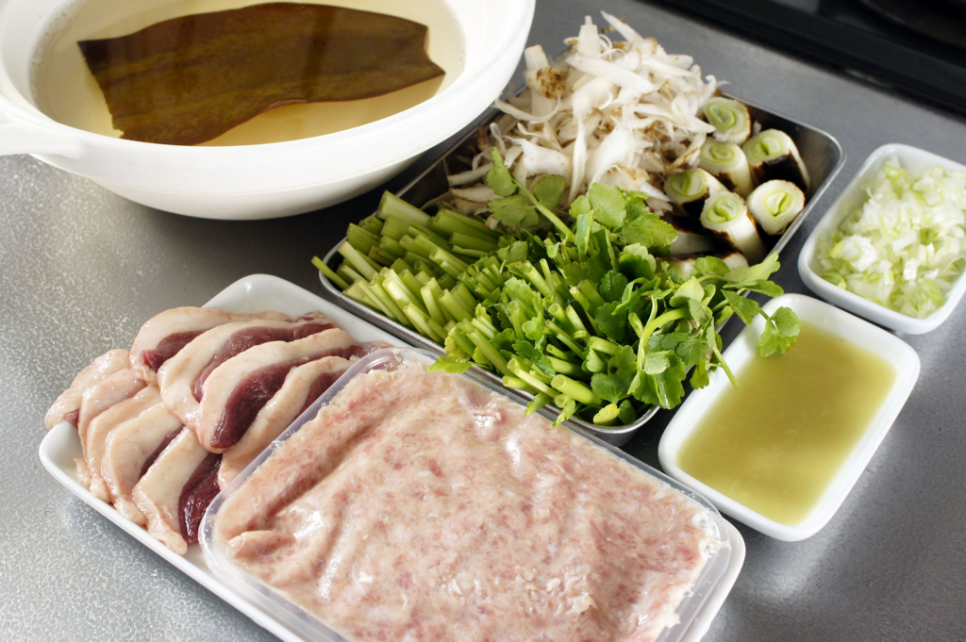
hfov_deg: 43.6
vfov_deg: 29.8
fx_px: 1206
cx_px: 483
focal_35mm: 45
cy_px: 321
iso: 800
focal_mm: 30
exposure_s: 1/40
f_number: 6.3
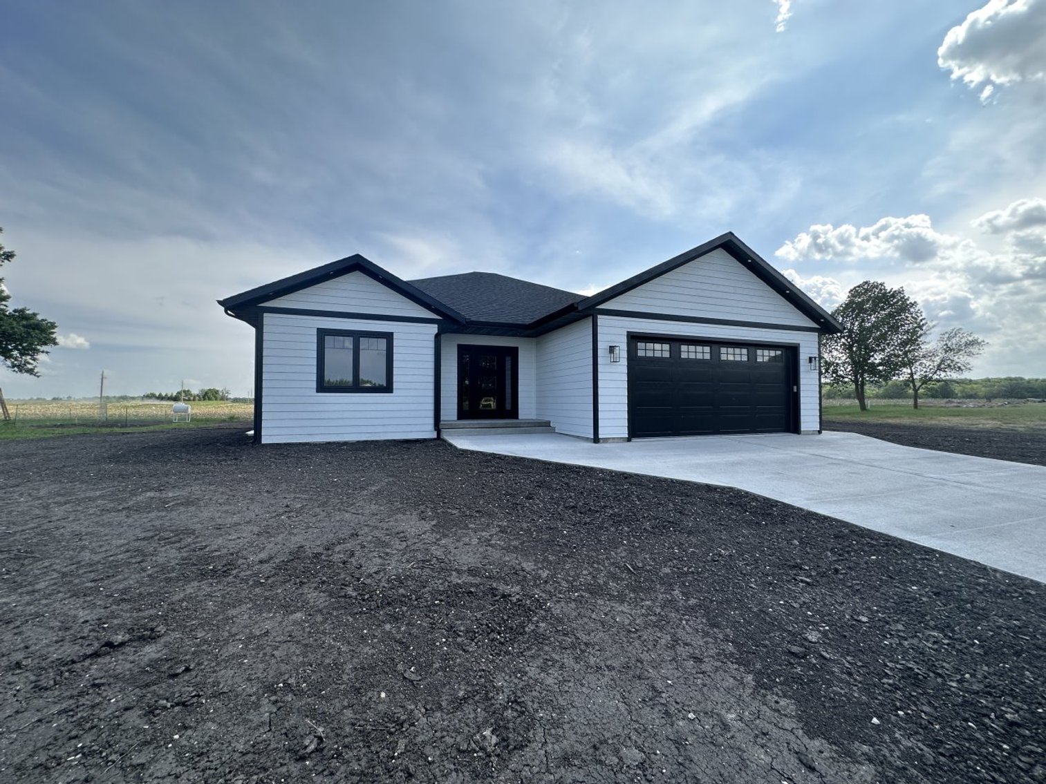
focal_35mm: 14
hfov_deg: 102.1
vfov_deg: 85.7
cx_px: 523
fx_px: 423
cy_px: 392
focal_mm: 2.22
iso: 50
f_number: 2.2
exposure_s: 1/1043
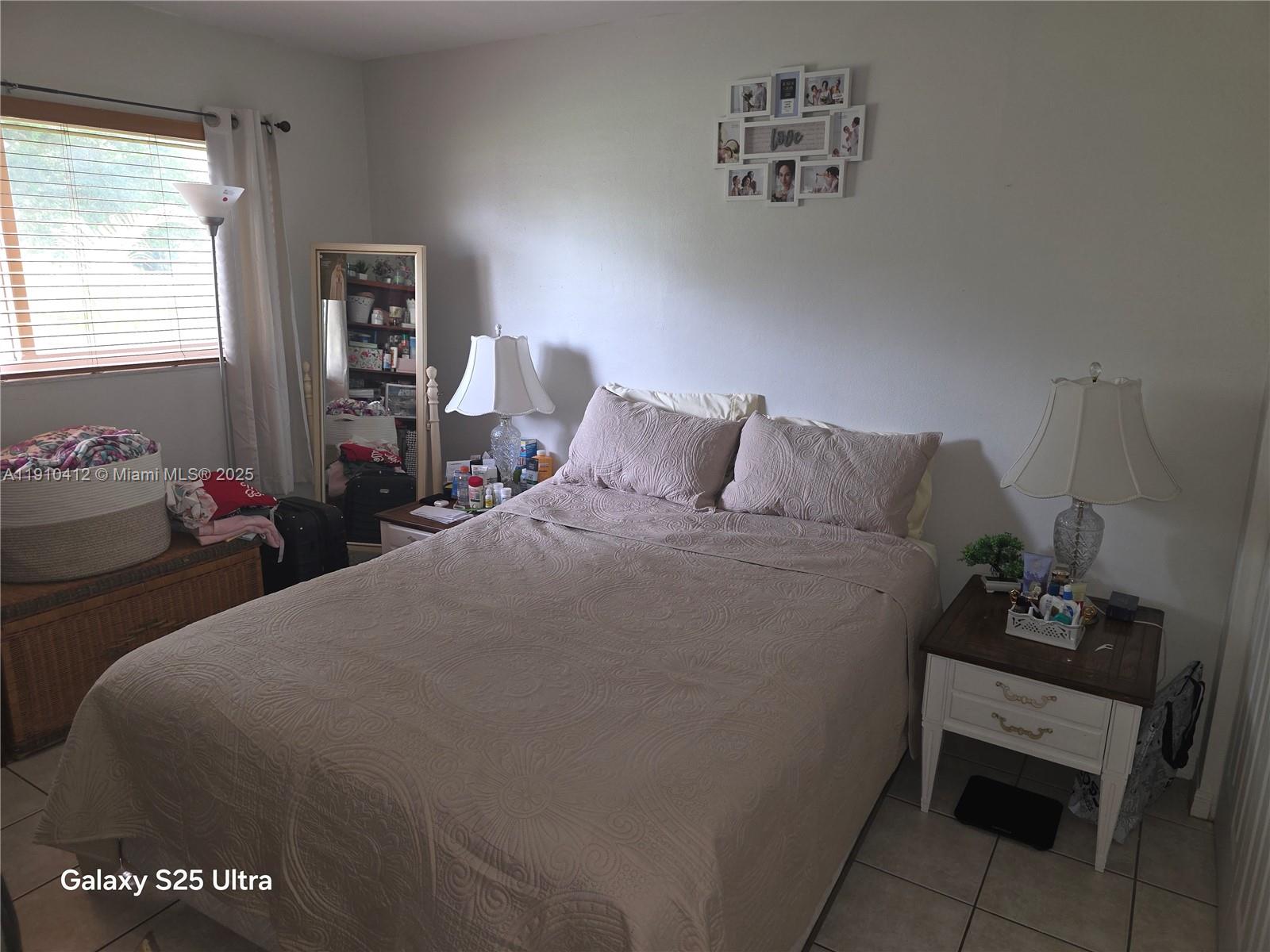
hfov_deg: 73.9
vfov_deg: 58.9
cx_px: 635
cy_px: 476
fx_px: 844
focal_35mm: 23
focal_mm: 6.3
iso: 100
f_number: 1.7
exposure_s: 1/40
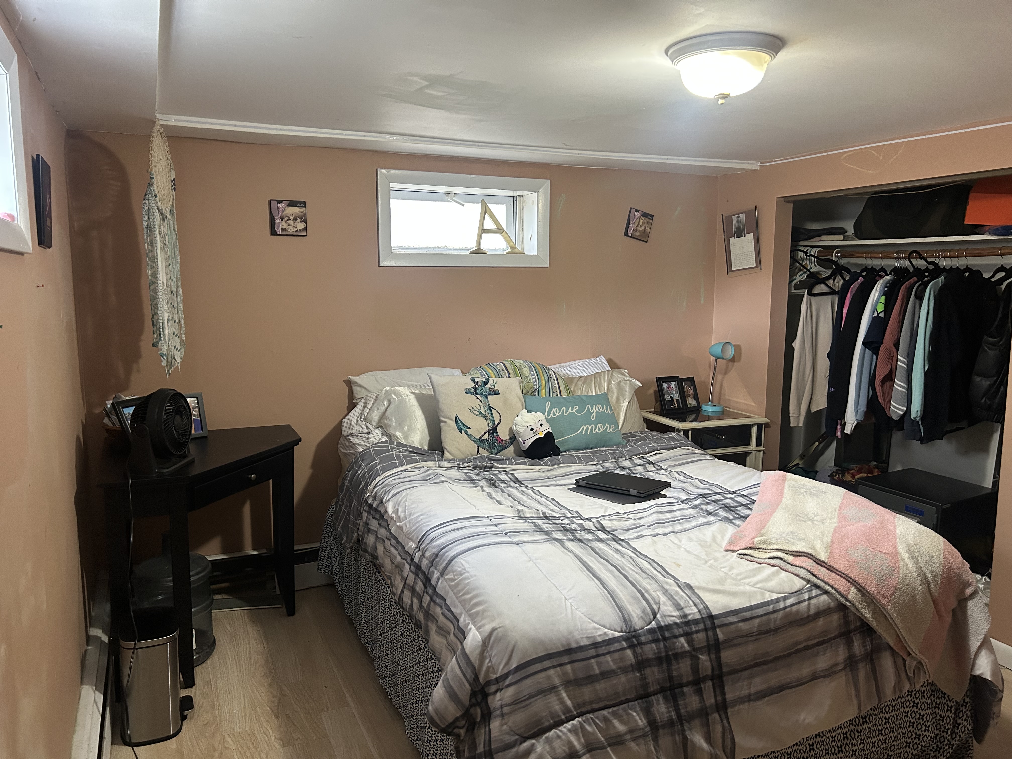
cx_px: 506
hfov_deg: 67.3
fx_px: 760
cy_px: 380
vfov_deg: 53.1
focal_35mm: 26
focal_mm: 5.7
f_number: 1.5
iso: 400
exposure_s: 1/60
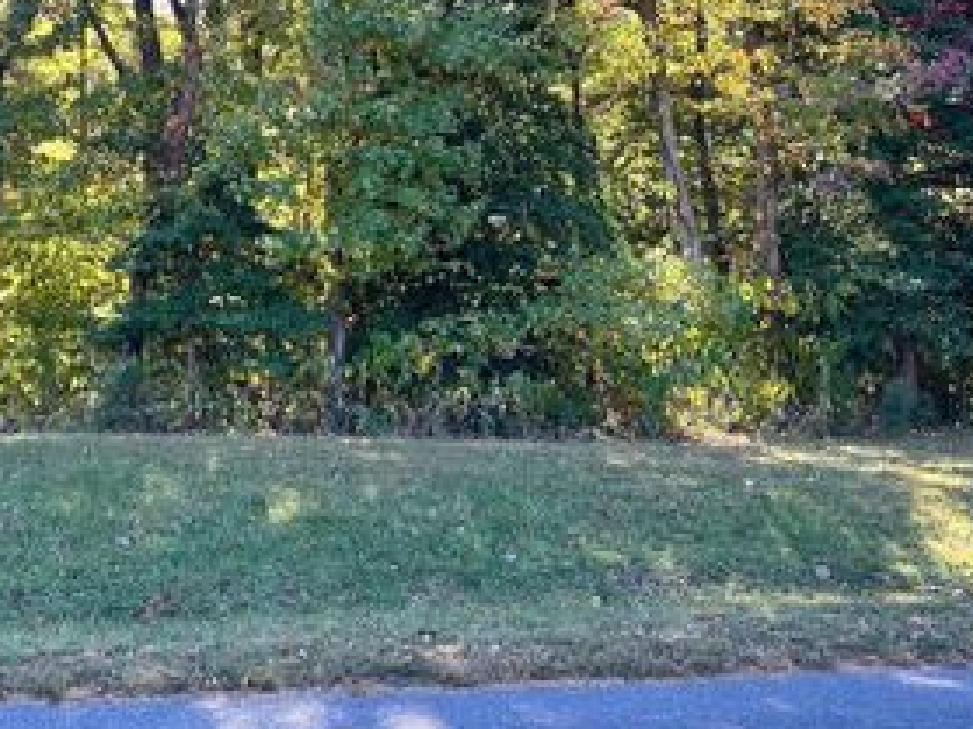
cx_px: 220
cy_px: 89
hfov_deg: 42.3
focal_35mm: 43
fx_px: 1208
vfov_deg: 32.1
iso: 80
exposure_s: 1/347
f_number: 1.78
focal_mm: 6.86
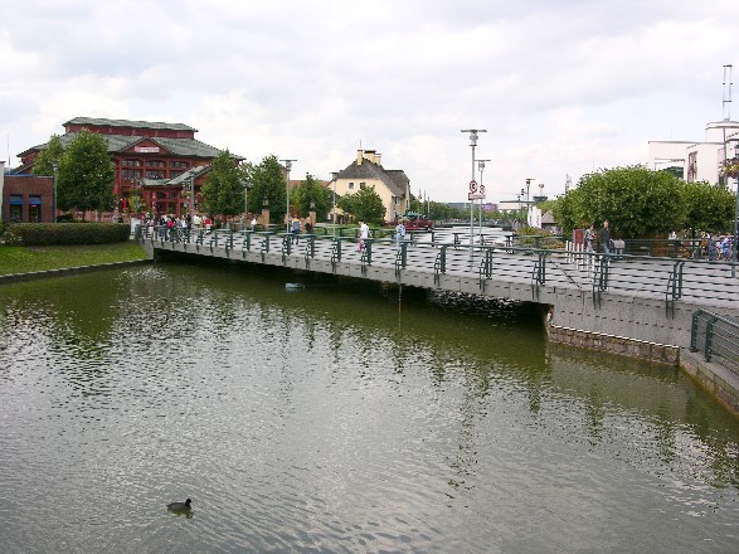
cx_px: 370
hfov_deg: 52.6
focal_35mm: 35
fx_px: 747
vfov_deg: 40.7
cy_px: 277
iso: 50
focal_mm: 8.9
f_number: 6.3
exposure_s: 1/85.9
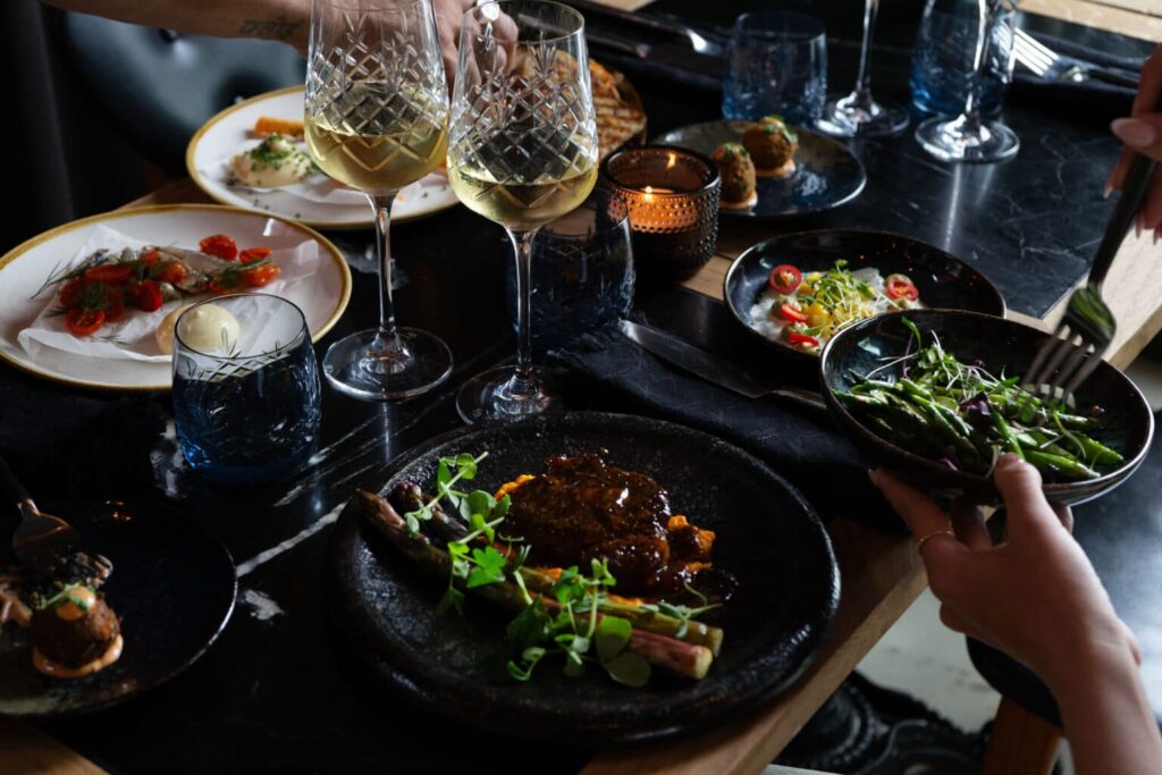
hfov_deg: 38.9
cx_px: 581
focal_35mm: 51
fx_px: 1646
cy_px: 388
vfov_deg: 26.5
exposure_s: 1/100
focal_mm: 51
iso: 800
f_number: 5.6
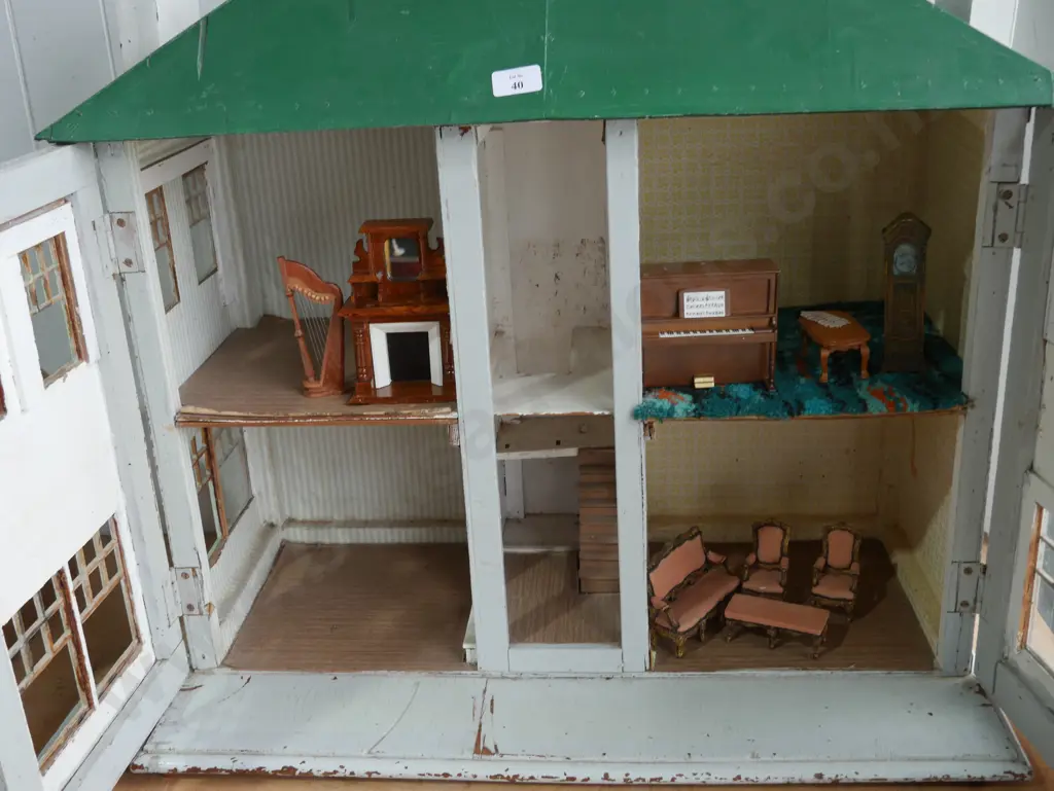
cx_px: 527
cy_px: 396
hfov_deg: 46.8
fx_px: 1219
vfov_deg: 36.0
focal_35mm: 40
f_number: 4.4
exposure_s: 1/80
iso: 200
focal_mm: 20
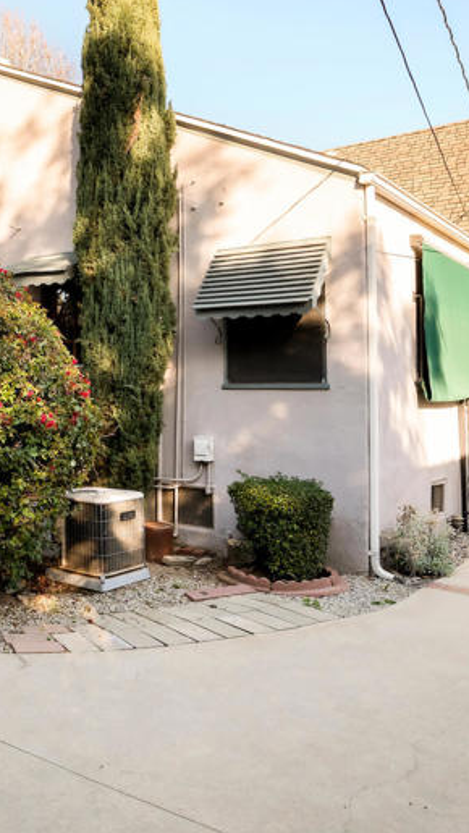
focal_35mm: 50
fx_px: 1105
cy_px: 339
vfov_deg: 41.2
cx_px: -31
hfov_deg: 22.8
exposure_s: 1/80
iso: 64
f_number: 10
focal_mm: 24
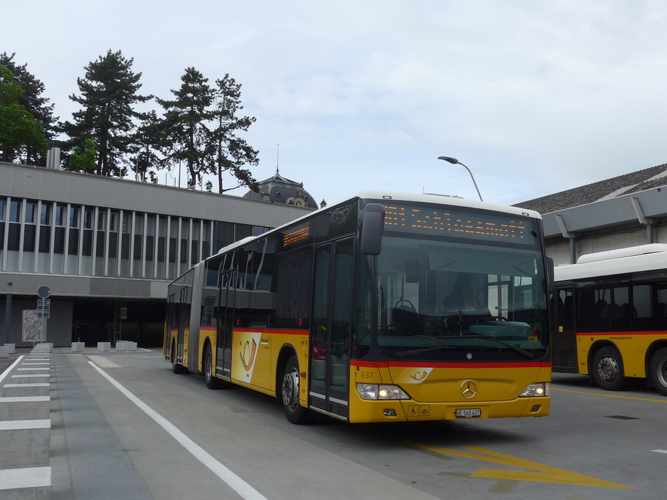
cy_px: 247
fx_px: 694
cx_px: 412
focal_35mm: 36
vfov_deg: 39.6
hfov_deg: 50.9
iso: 80
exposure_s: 1/1300
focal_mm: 6
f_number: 2.8
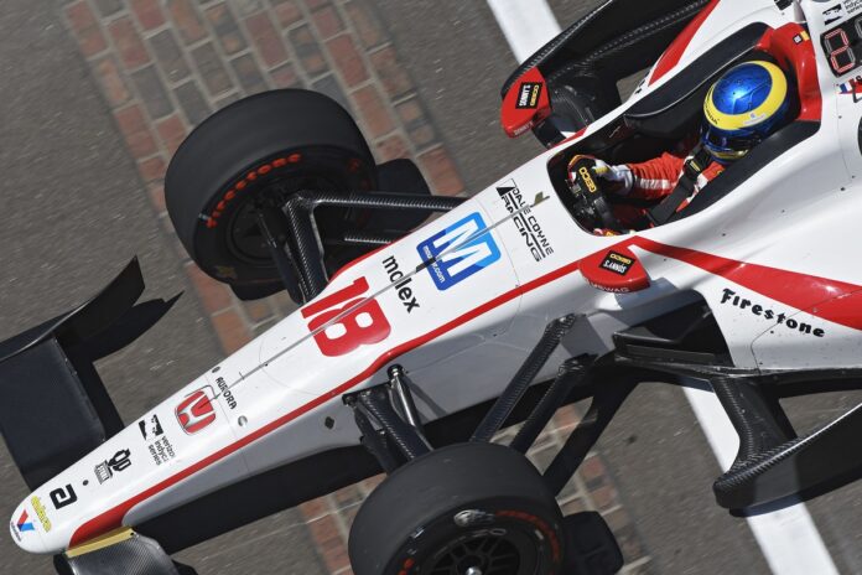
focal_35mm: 750
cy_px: 288
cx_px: 431
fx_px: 17957
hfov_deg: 2.7
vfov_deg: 1.8
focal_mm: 500
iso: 250
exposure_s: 1/1250
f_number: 9
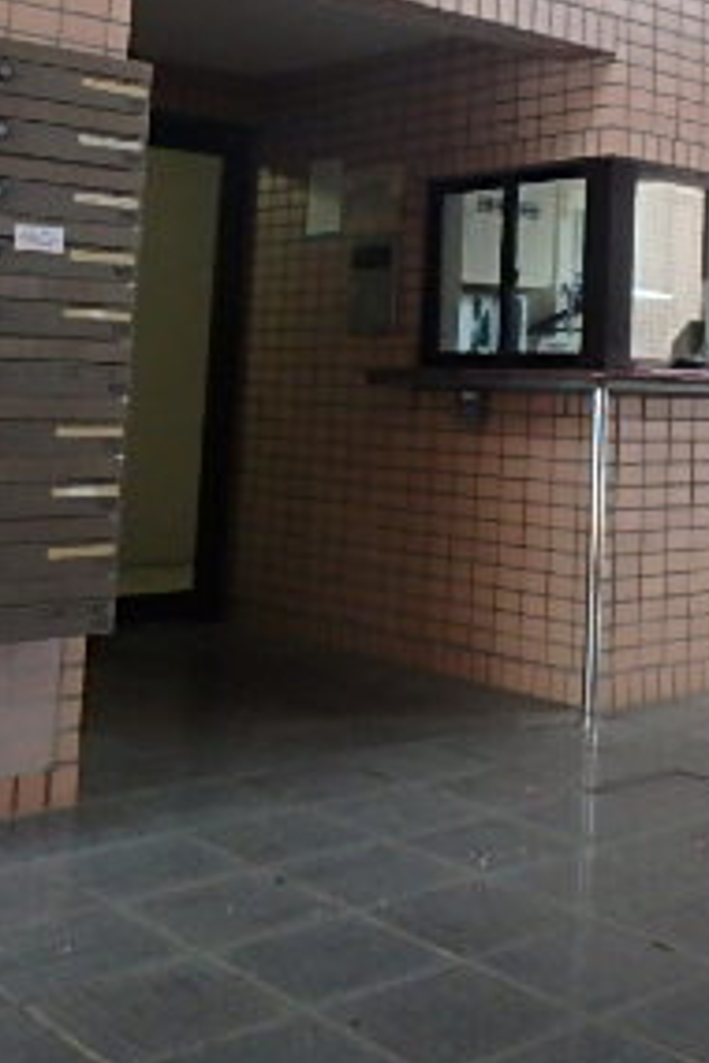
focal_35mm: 49
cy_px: 205
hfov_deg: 26.5
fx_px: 1447
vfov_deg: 38.7
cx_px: 646
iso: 800
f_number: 3.5
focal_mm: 3.7
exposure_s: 1/30
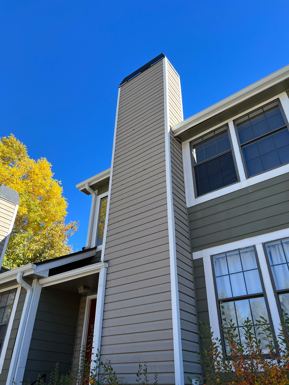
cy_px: 192
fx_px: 289
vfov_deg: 67.3
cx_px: 144
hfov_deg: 53.1
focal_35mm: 26
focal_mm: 5.7
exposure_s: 1/1252
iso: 50
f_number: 1.5
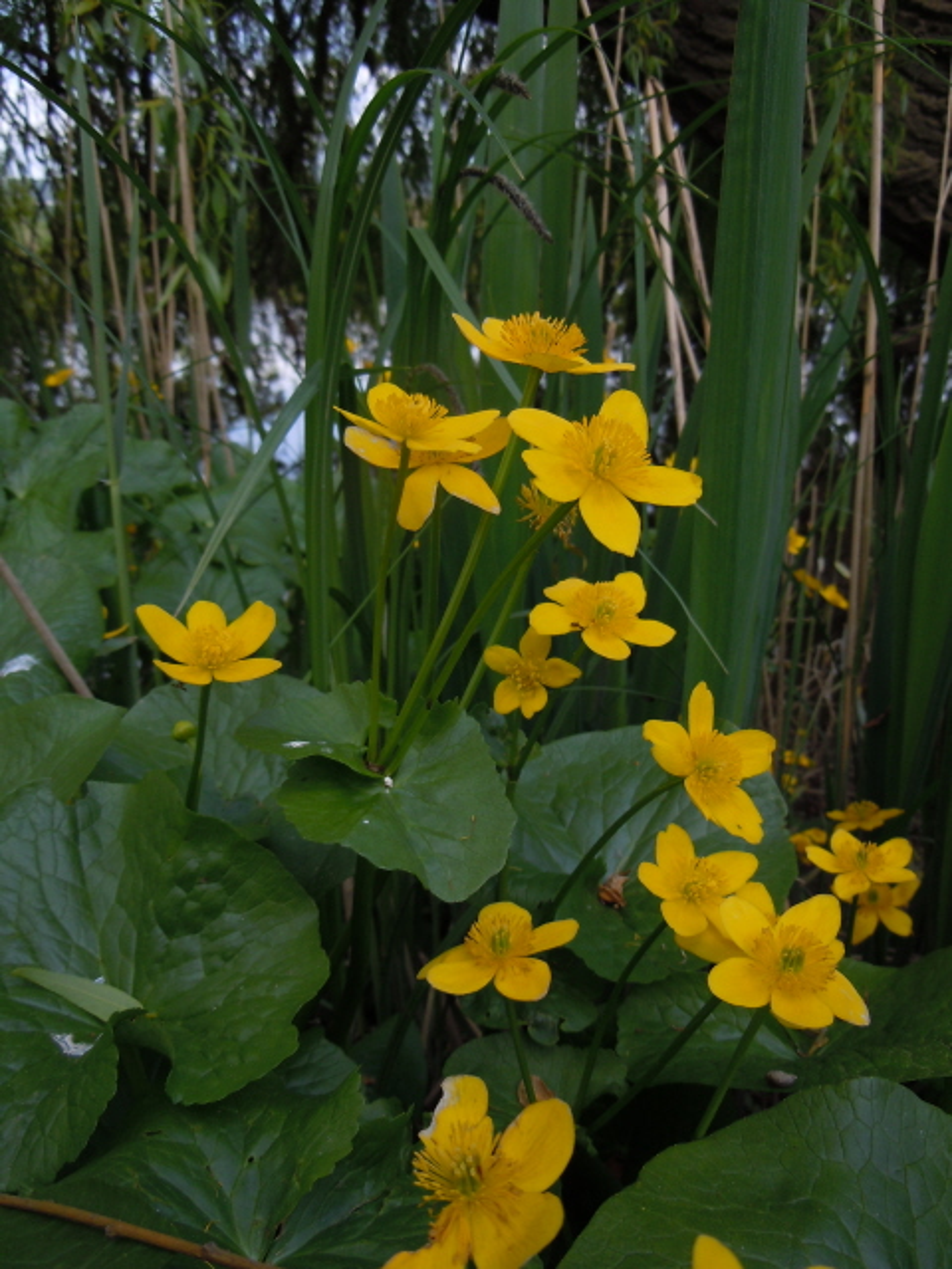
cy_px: 634
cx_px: 476
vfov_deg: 60.0
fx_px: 1100
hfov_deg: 46.8
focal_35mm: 30
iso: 100
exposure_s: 1/160
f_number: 3.5
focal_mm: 5.4
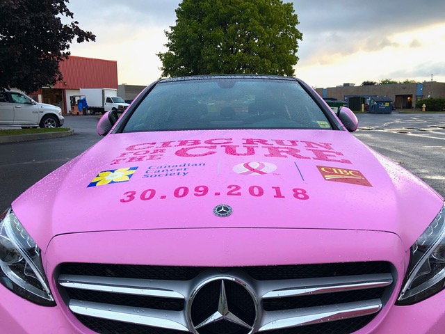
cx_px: 222
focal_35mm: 28
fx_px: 360
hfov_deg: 63.4
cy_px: 167
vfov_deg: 49.7
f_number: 1.8
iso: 20
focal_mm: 3.99
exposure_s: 1/120
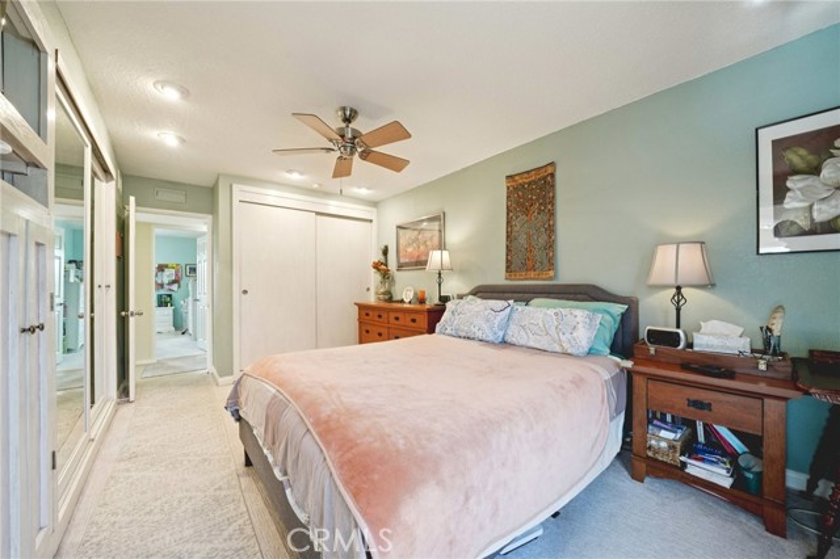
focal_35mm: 13
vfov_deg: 85.4
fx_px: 303
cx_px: 420
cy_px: 280
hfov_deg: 108.4
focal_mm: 13
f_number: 8
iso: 400
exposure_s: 1/10
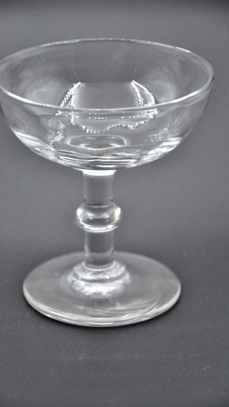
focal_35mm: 145
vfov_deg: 14.8
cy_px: 203
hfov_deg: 8.4
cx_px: 102
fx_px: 1565
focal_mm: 92
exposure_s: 1/1600
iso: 3200
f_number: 5.6
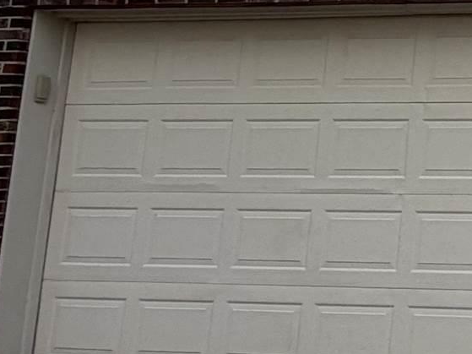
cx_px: 936
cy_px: -42
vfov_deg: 18.4
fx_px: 1050
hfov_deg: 17.9
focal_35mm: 77
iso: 40
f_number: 2.2
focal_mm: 2.22
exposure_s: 1/502
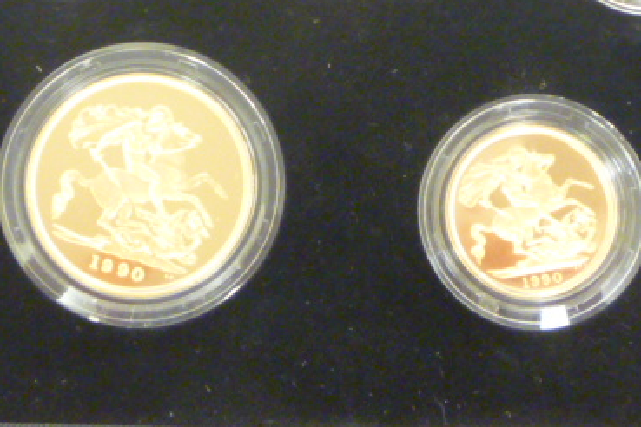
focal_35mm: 92
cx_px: 344
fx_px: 1638
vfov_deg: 14.8
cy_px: 101
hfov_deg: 22.1
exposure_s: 1/6
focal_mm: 5.2
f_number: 3.3
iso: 400
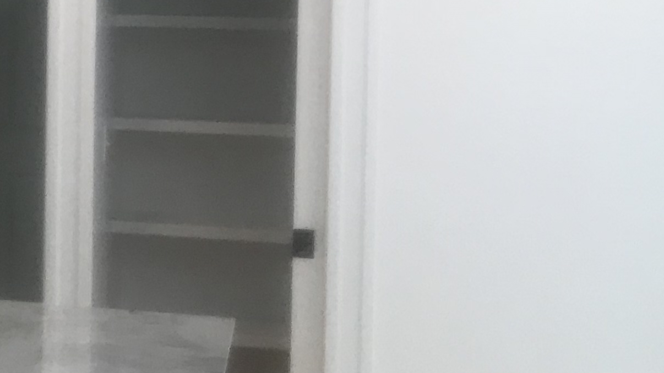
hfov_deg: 18.5
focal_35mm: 102
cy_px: 42
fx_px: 1796
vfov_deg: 11.8
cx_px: -344
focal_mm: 3.99
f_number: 1.8
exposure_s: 1/30
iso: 25
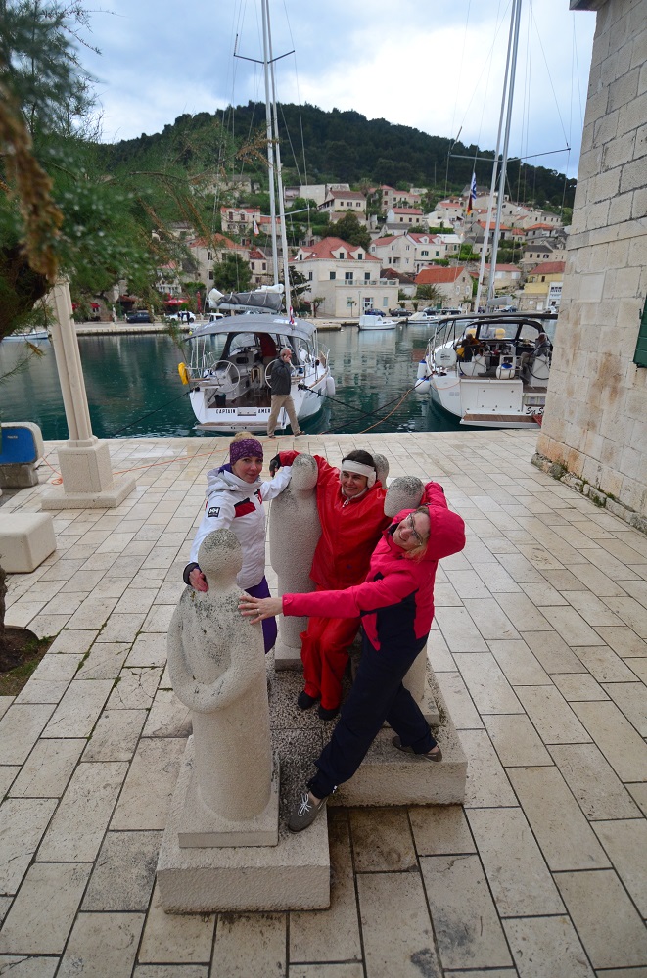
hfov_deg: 67.1
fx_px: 488
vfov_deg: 90.1
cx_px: 324
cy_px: 489
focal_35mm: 18
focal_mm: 12
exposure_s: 1/320
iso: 640
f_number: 4
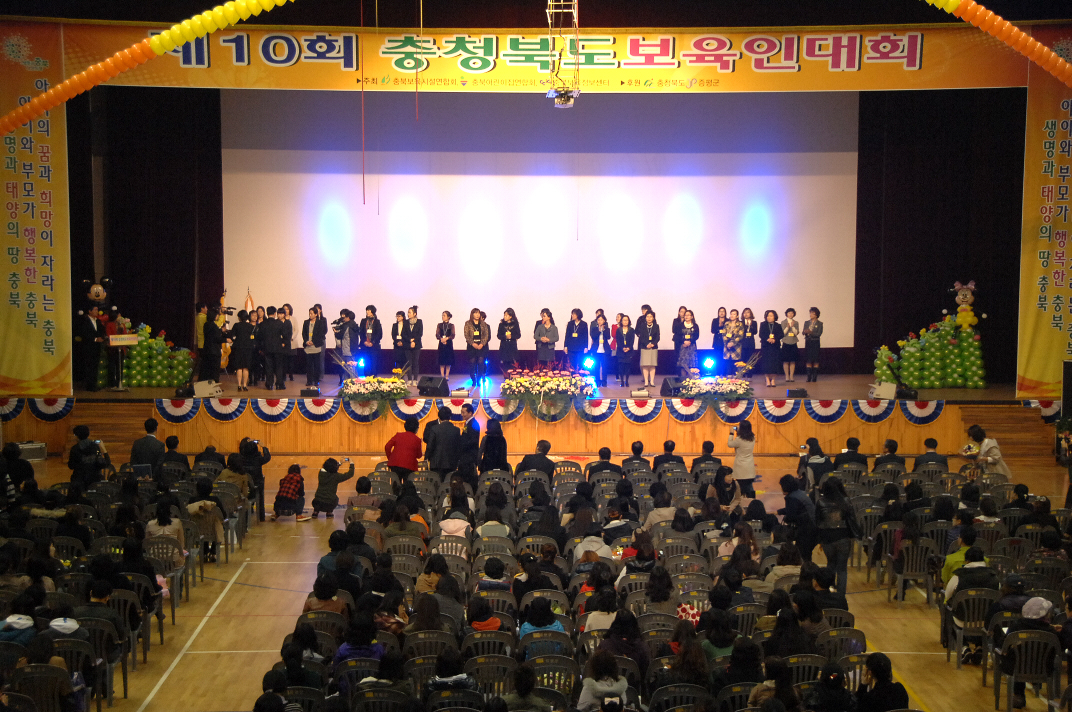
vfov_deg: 18.9
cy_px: 356
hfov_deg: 28.1
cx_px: 536
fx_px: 2141
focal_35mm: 72
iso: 800
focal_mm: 48
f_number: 4.5
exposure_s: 1/80
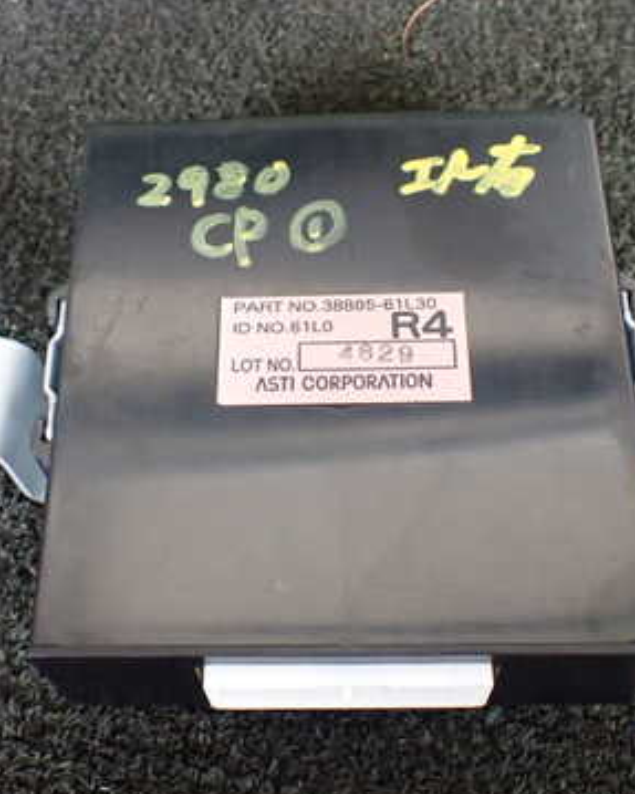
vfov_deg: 38.0
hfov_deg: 30.7
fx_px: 1152
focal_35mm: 49
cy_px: 369
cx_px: 254
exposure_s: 1/125
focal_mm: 5.4
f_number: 2.3
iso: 640
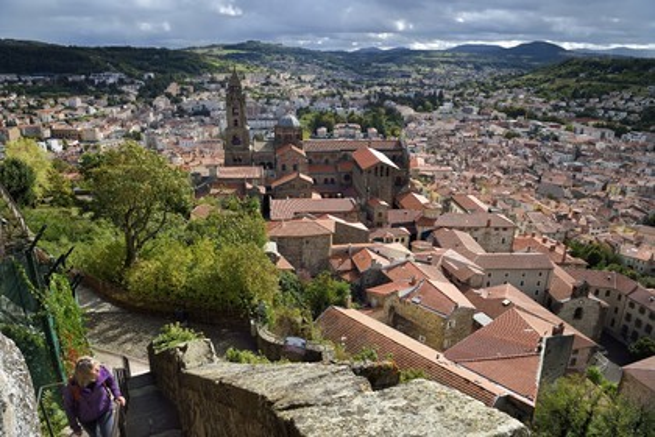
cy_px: 218
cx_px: 328
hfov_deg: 73.7
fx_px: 437
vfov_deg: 53.1
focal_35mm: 24
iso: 200
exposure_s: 1/250
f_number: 10
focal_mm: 24
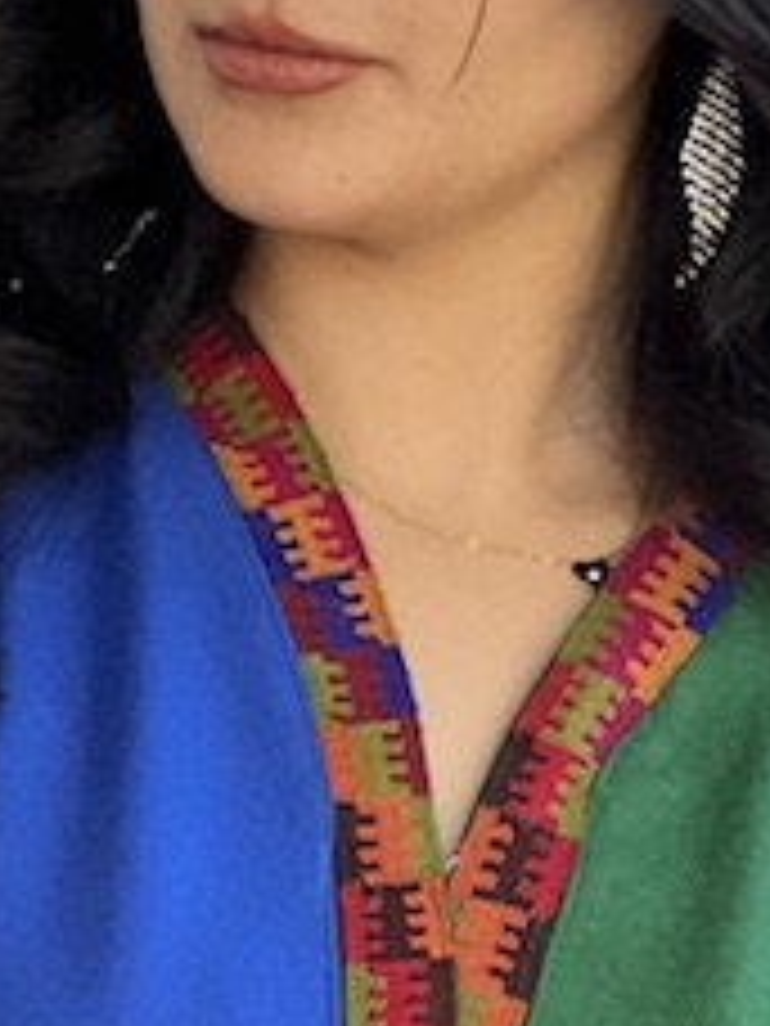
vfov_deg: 5.8
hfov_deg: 4.4
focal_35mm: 337
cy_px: 1764
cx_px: 196
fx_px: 9995
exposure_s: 1/121
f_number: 2.8
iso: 200
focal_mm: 9
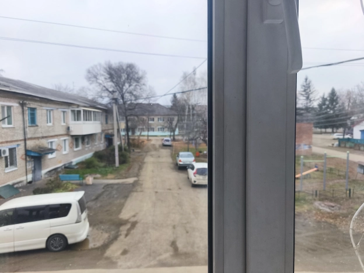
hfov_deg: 73.9
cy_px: 136
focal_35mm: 23
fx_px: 242
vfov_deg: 58.9
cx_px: 182
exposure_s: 1/570
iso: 400
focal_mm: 5.35
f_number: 1.7
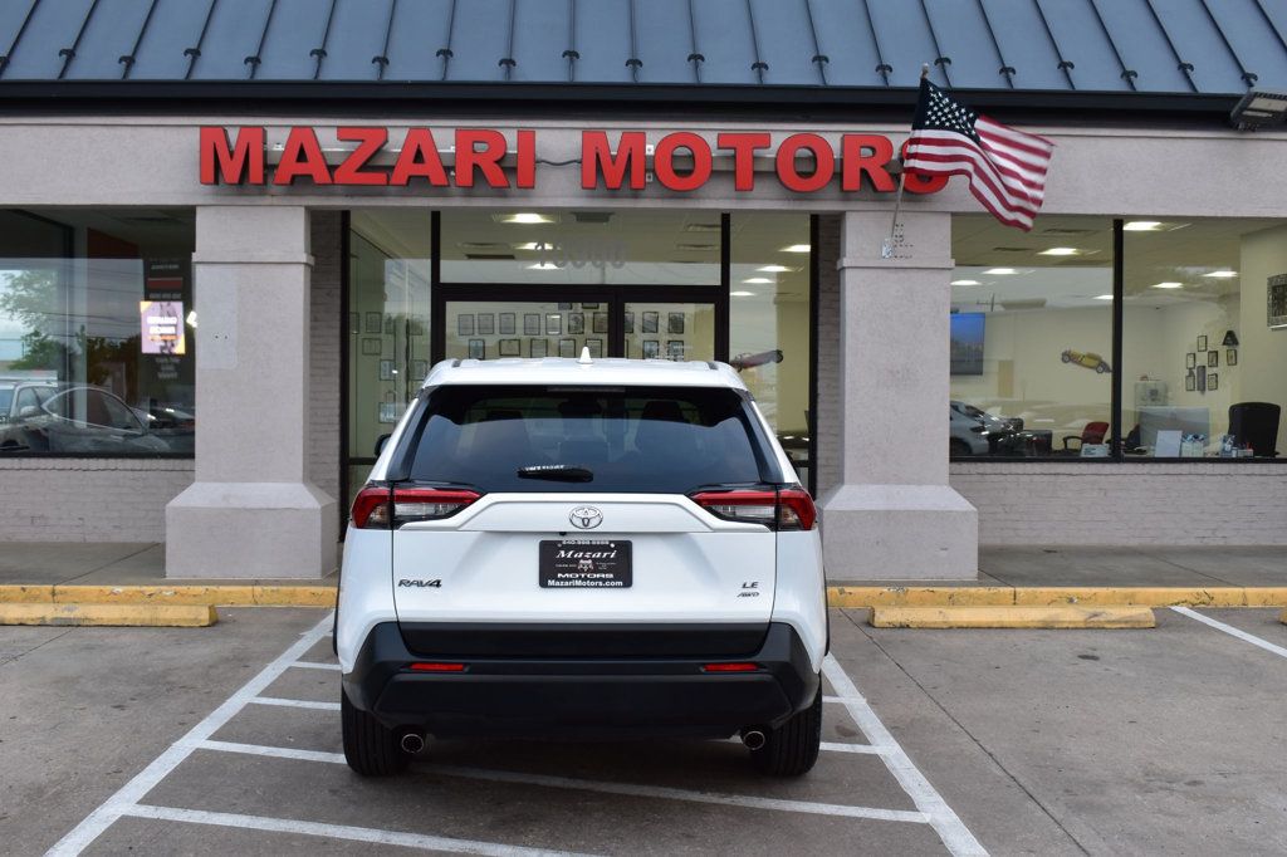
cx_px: 644
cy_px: 428
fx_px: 1394
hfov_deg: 49.6
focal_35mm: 39
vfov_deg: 34.2
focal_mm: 26
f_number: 8
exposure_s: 1/50
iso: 400
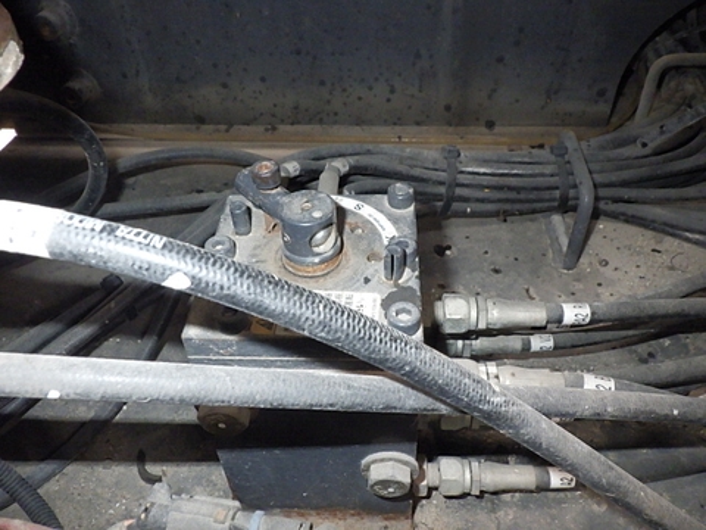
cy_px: 265
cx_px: 353
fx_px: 571
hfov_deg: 63.4
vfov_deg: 49.7
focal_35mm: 28
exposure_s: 1/40
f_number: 4.2
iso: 1000
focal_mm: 5
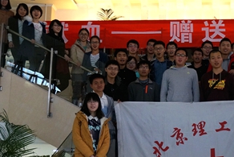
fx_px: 514
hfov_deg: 25.0
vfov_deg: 17.3
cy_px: 96
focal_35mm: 79
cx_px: 204
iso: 800
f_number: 4.5
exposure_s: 1/60
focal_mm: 24
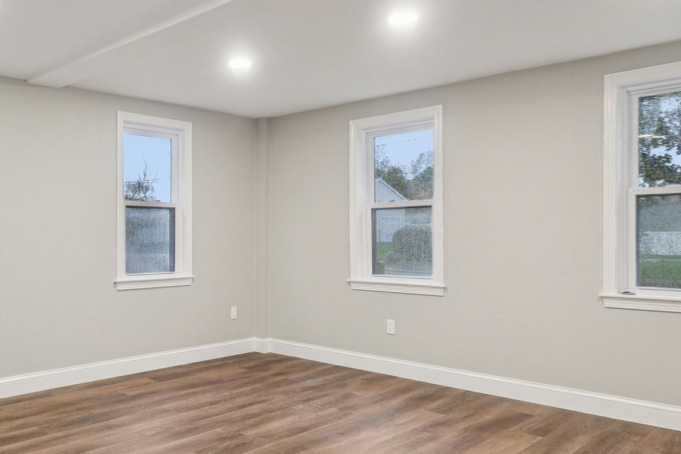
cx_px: 177
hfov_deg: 60.5
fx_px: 549
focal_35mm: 29
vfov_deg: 44.9
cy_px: 250
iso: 400
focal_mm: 10
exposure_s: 1/13
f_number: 5.6
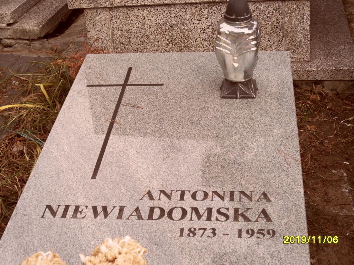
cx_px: 177
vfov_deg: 24.4
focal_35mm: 60
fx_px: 614
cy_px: 132
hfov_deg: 32.2
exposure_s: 1/180
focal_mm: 10.3
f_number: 4
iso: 80
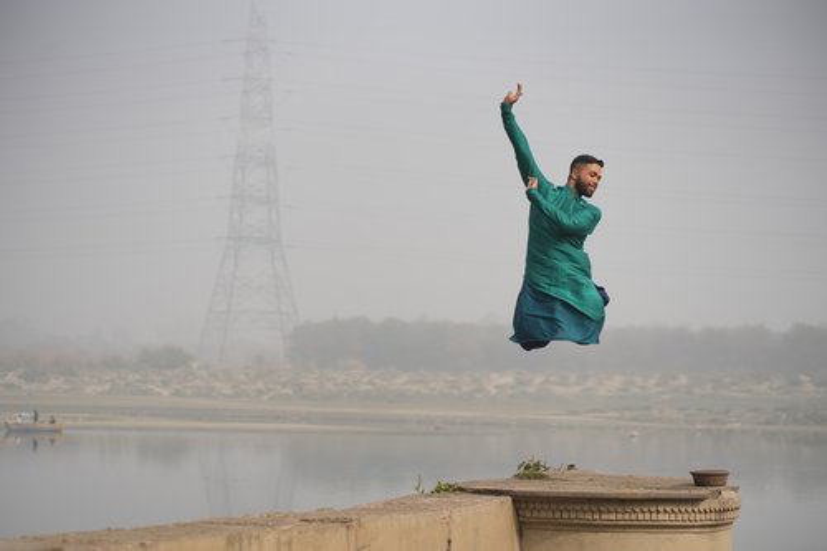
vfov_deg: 16.1
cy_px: 276
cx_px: 414
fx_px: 1952
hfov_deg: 23.9
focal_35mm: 85
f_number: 2.5
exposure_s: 1/8000
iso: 200
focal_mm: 85
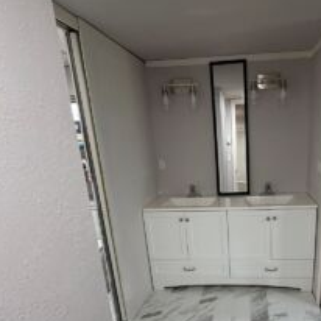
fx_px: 252
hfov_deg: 62.2
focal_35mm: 24
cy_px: 201
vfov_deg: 64.1
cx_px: 231
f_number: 2.2
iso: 320
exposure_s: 1/120
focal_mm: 2.22
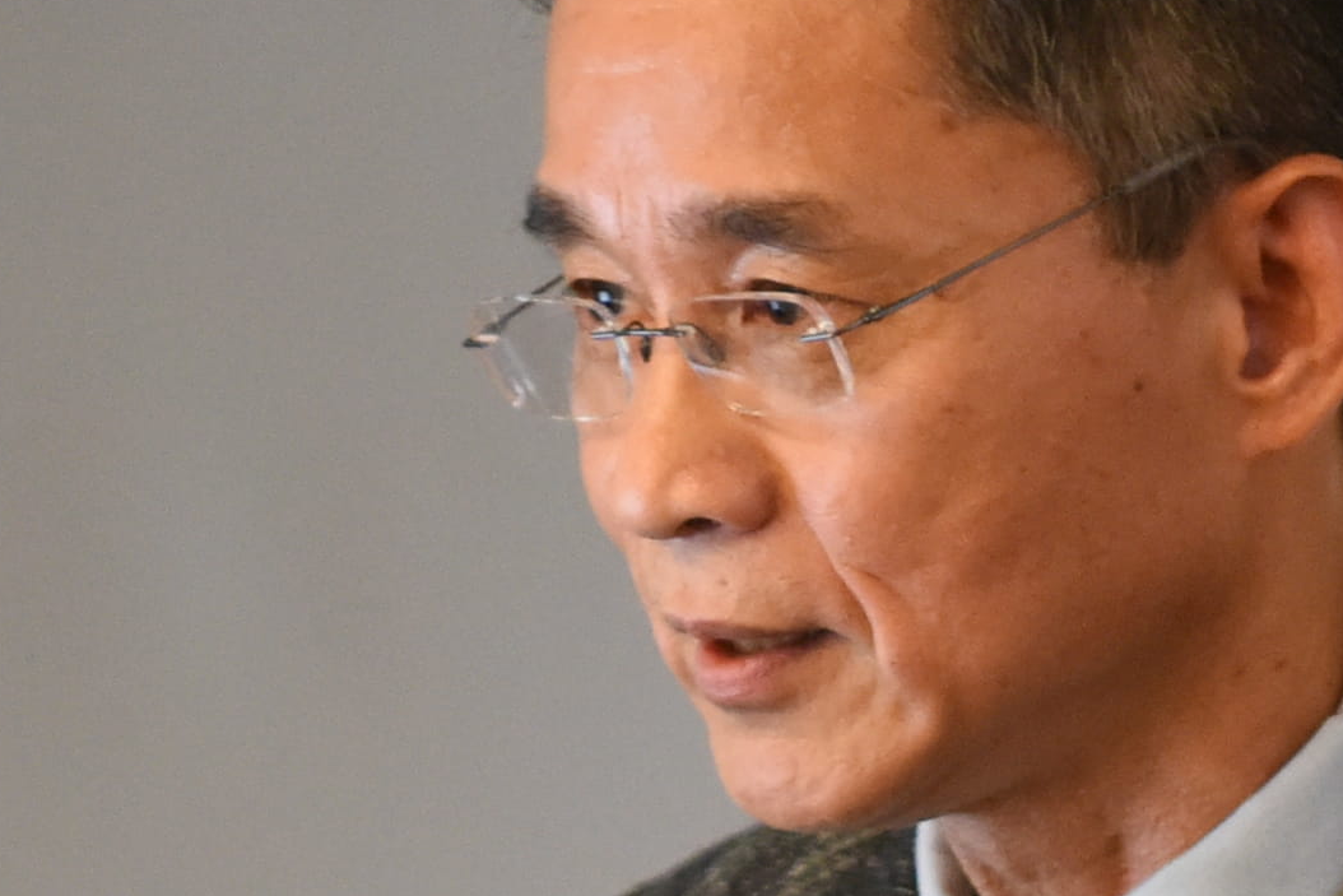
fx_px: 39062
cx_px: 1194
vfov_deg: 1.3
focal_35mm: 1047
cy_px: 1266
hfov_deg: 2.0
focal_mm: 200
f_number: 2.8
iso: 3200
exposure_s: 1/60
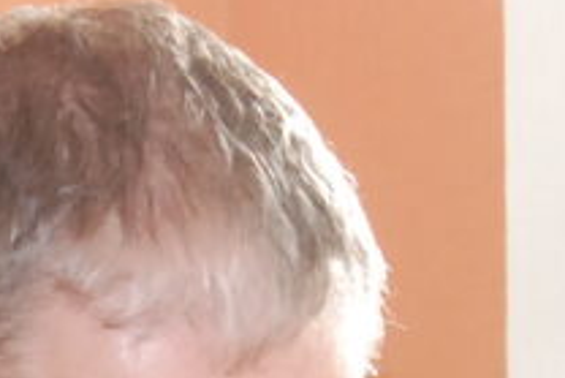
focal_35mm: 296
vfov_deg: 4.5
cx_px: 445
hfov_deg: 6.9
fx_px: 4649
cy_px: 921
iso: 1600
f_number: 10
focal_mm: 40
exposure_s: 1/200
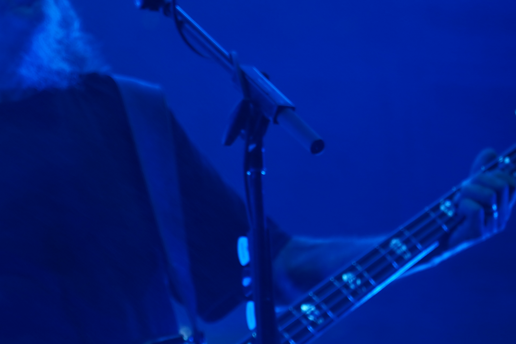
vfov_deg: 4.2
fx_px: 4700
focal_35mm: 328
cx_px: 48
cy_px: 201
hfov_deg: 6.3
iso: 250
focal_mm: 105
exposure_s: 1/125
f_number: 4
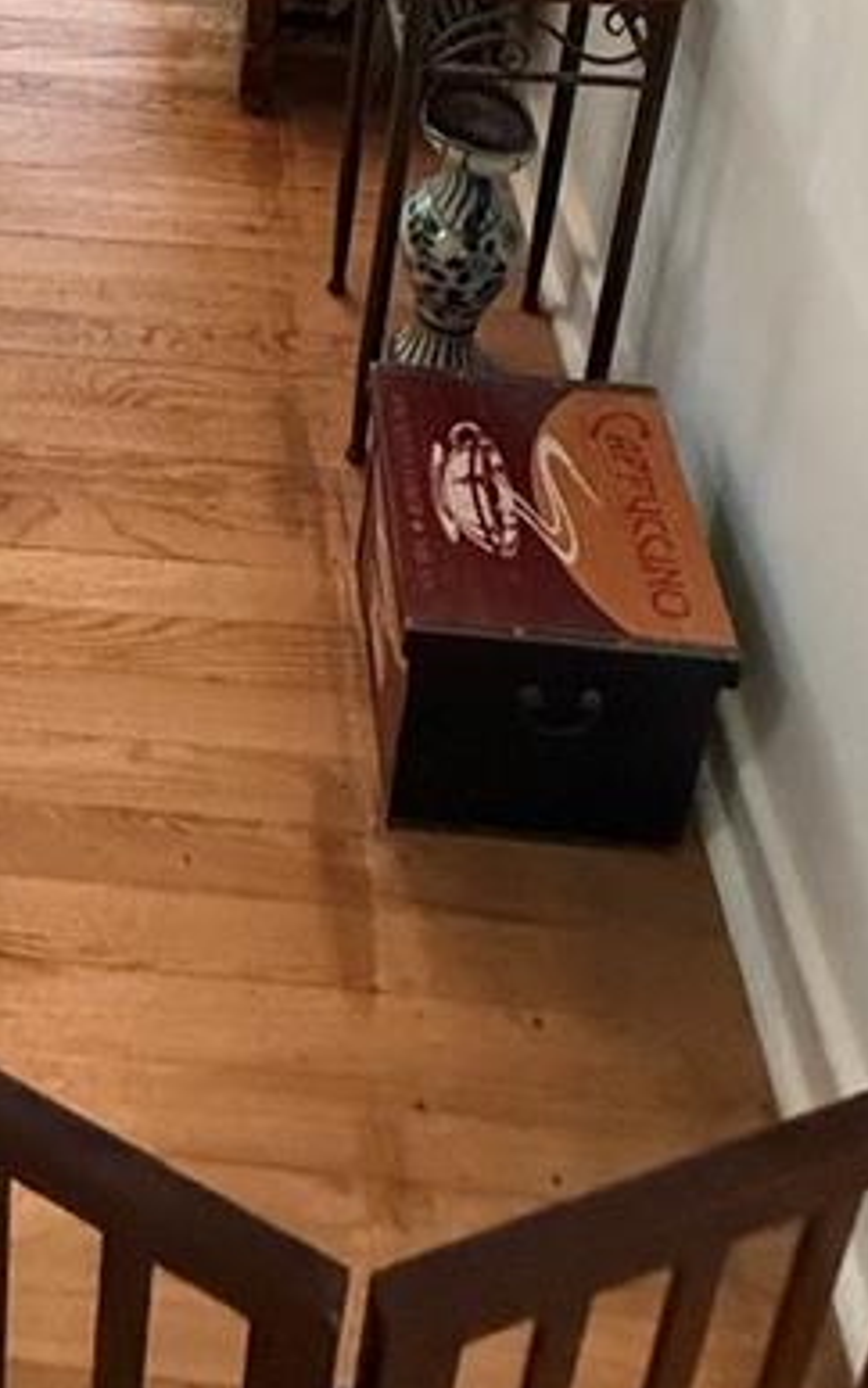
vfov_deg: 31.3
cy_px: -502
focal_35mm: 46
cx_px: 29
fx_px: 1740
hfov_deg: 26.7
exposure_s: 1/60
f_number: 2.2
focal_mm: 2.22
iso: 640
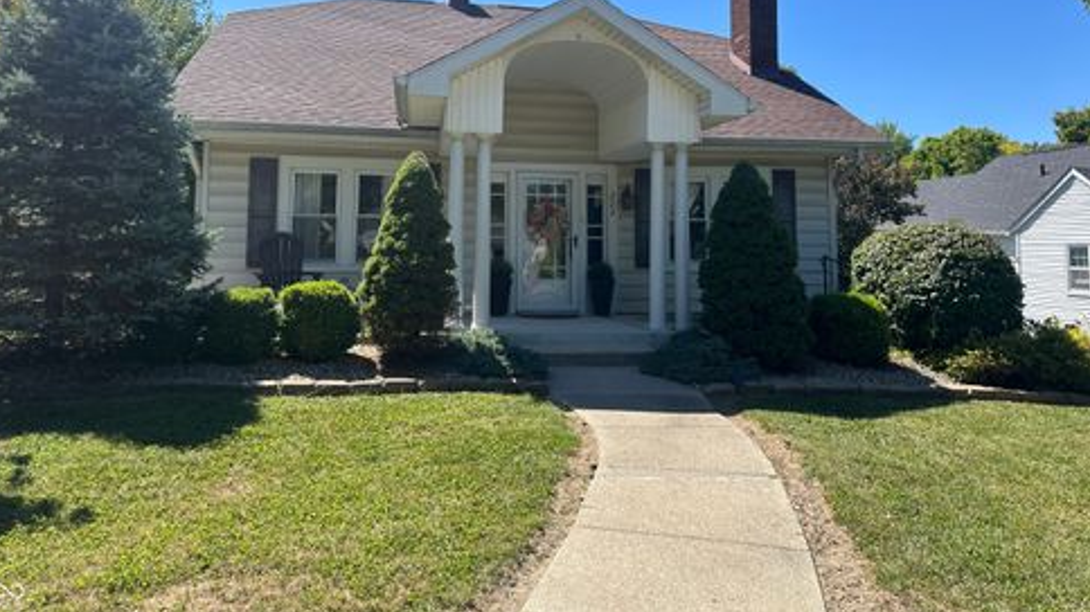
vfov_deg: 42.2
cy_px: 195
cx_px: 538
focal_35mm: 27
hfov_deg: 69.9
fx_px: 780
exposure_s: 1/2732
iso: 80
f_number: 1.78
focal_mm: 6.86
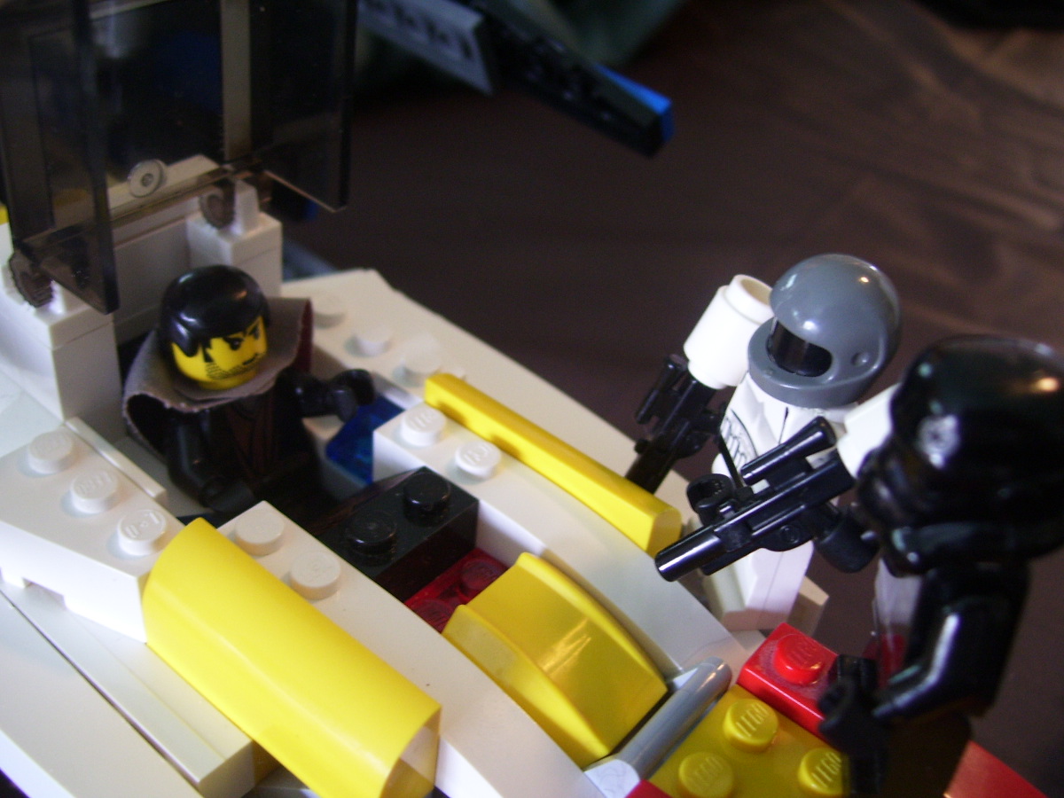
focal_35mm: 37
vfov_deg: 38.7
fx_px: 1137
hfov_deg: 50.1
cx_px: 532
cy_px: 399
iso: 160
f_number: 2.7
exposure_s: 1/8
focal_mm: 6
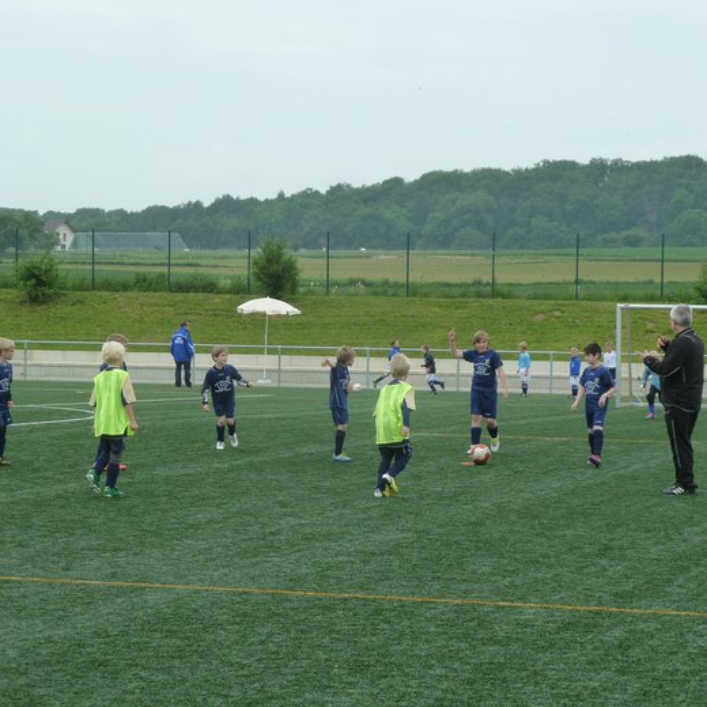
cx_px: 303
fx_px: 2472
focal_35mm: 107
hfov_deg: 16.3
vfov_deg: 16.3
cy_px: 351
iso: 125
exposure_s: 1/200
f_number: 4.3
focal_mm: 14.7
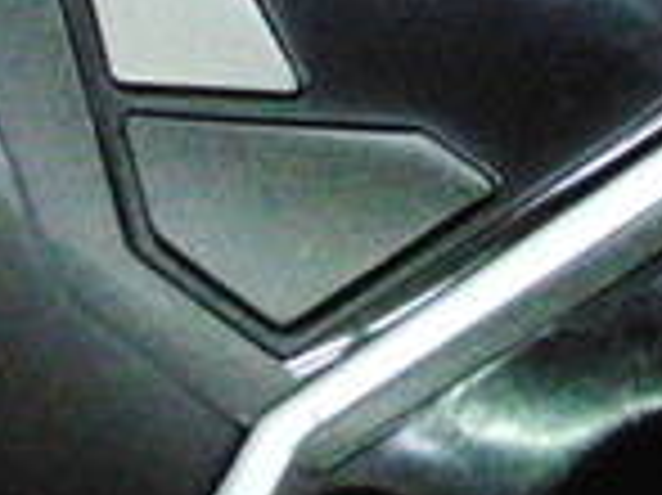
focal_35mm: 161
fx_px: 3076
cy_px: -306
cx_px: 477
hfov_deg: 12.3
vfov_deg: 8.9
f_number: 3.6
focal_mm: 6.42
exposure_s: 1/320
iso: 3200
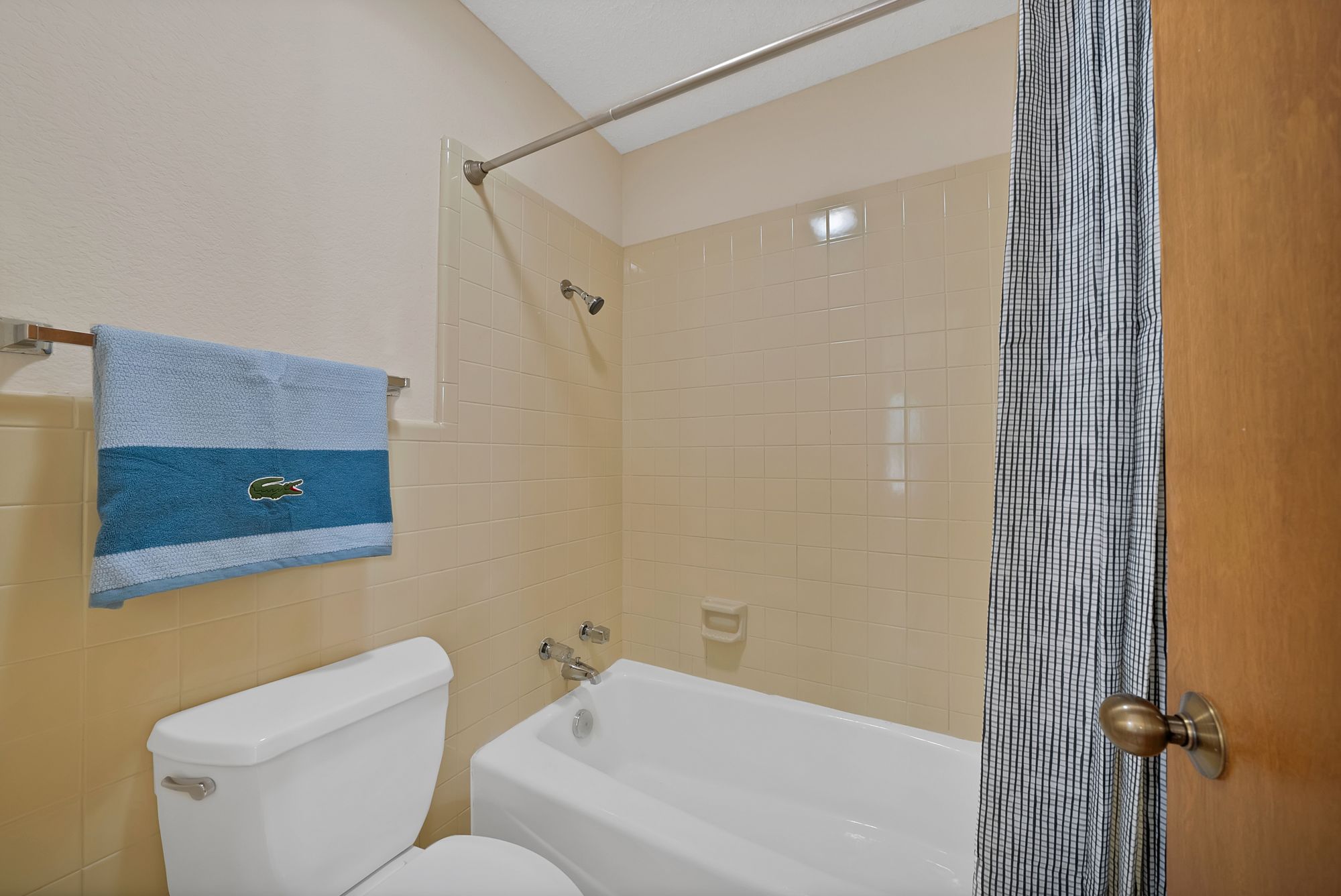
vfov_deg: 90.1
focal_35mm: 12
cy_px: 448
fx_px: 447
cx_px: 670
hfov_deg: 112.6
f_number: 9
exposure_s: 1/2.5
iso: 640
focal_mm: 12
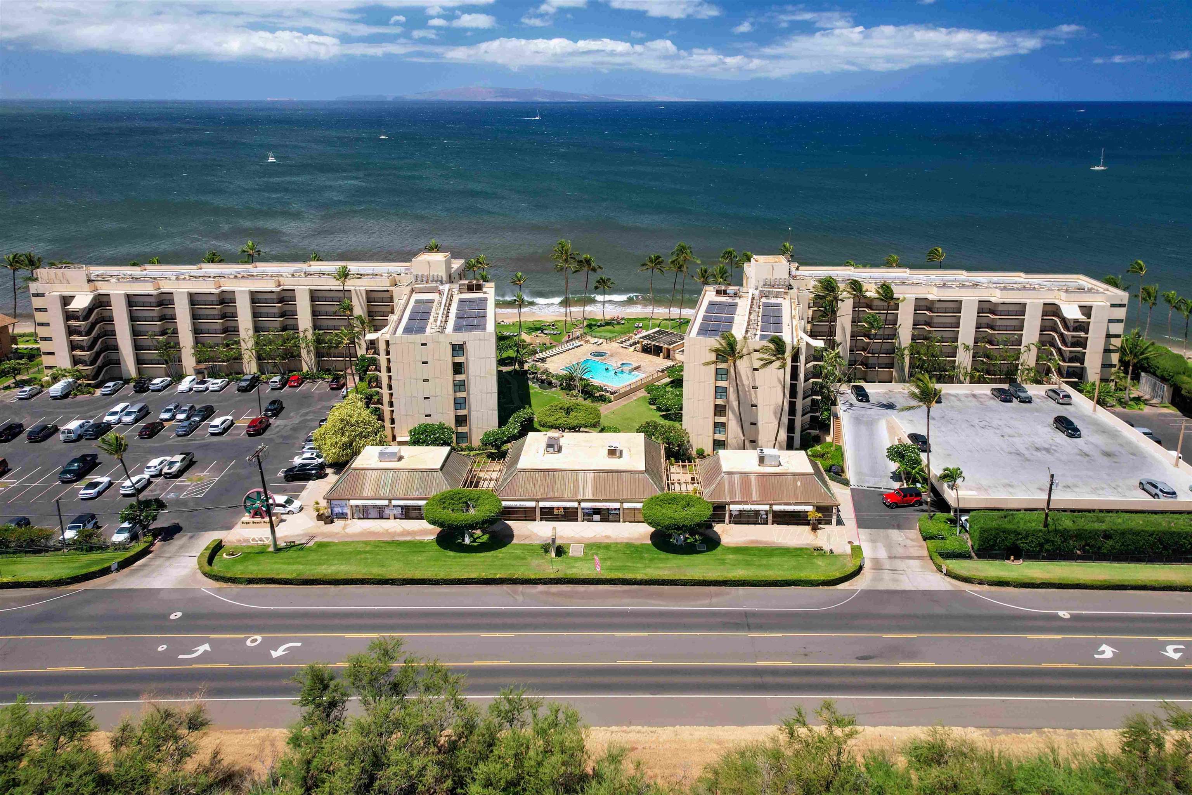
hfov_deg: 78.6
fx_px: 728
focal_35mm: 22
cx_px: 596
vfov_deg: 57.2
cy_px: 398
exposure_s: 1/640
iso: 130
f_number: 2.8
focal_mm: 8.38
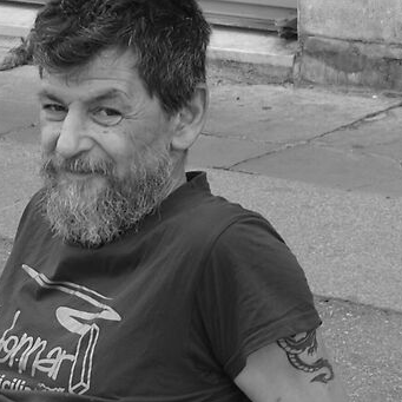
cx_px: -25
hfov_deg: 6.9
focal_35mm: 251
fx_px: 3298
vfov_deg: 6.9
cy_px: 546
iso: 160
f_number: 5
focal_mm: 27.7
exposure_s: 1/160
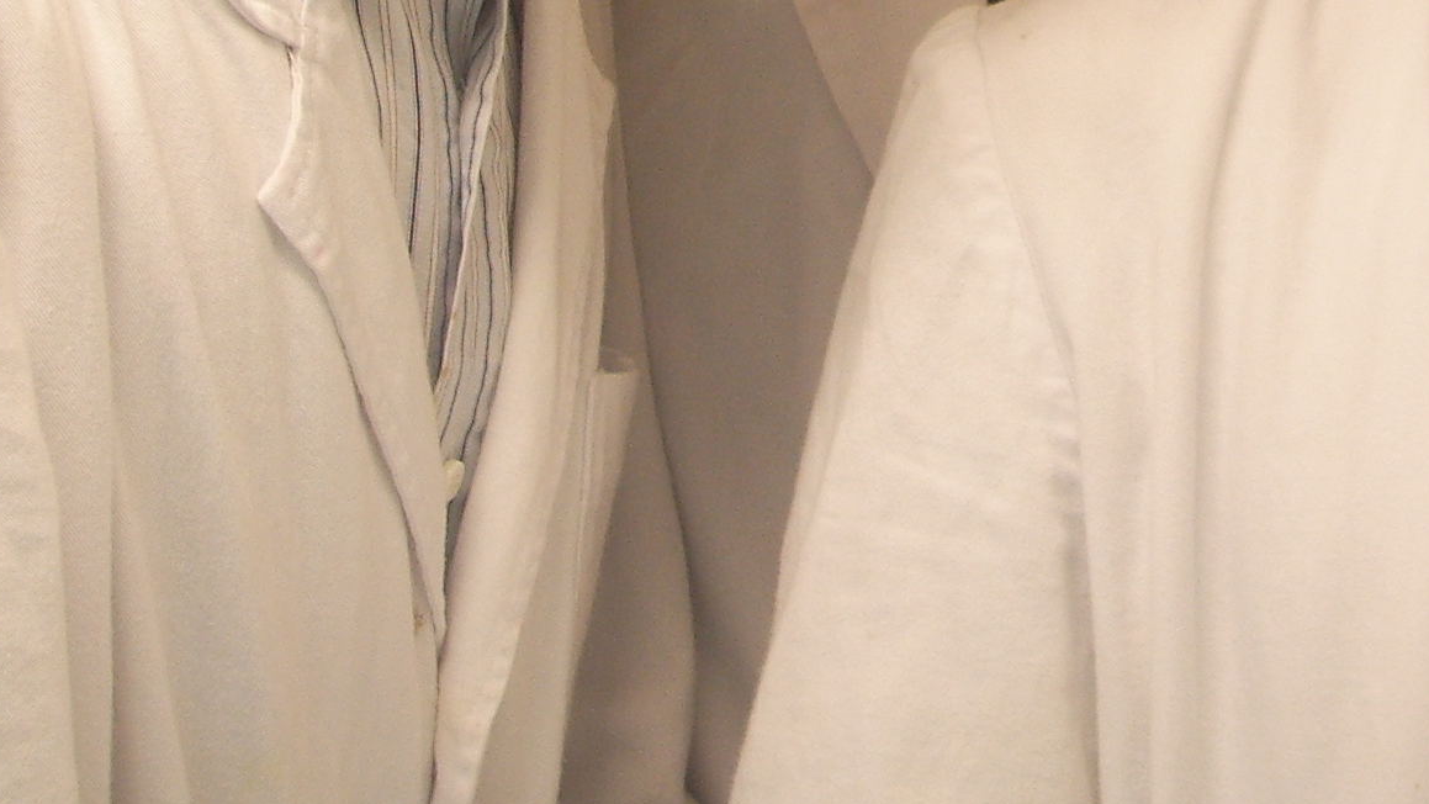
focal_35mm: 95
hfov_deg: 21.9
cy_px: -242
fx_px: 3600
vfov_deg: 12.4
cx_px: 1285
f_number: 3.5
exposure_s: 1/15
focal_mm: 6.6
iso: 63
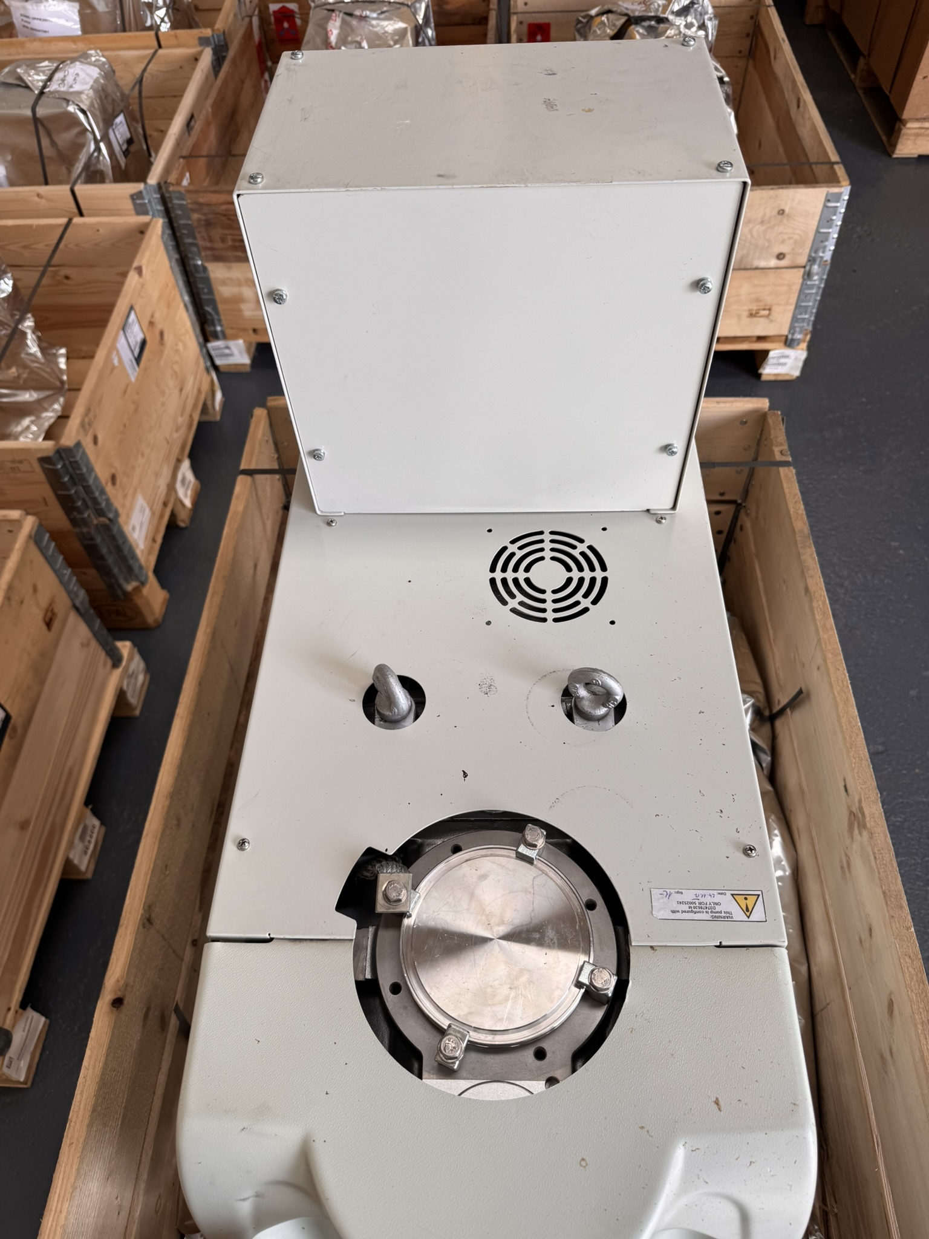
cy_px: 620
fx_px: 859
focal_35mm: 24
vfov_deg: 71.6
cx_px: 464
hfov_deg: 56.8
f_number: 1.78
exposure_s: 1/436
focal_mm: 6.76
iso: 80
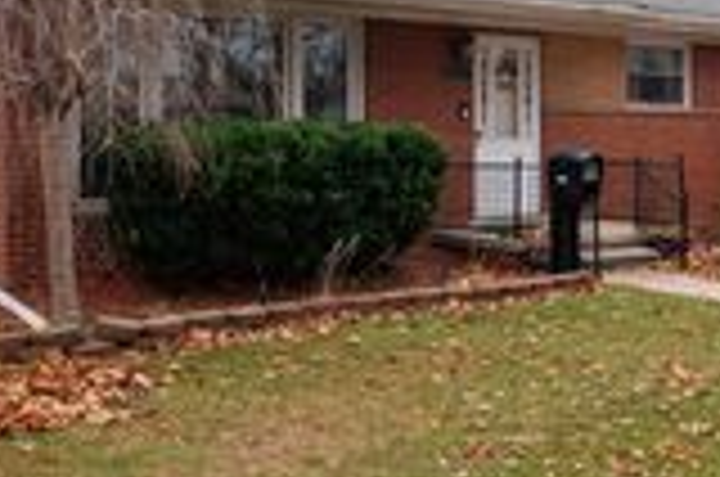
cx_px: 657
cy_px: 43
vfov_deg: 14.3
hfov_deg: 21.2
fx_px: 1876
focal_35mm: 94
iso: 640
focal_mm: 30
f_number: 9
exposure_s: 1/125
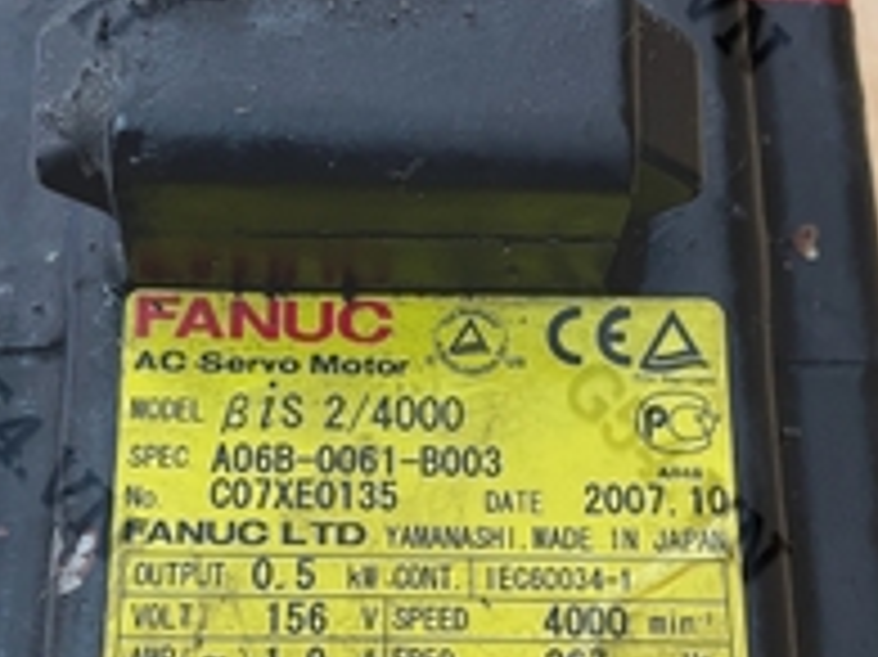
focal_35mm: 64
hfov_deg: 30.3
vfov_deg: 22.7
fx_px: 1622
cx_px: 405
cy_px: 472
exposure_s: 1/60
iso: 250
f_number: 1.6
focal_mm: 4.2
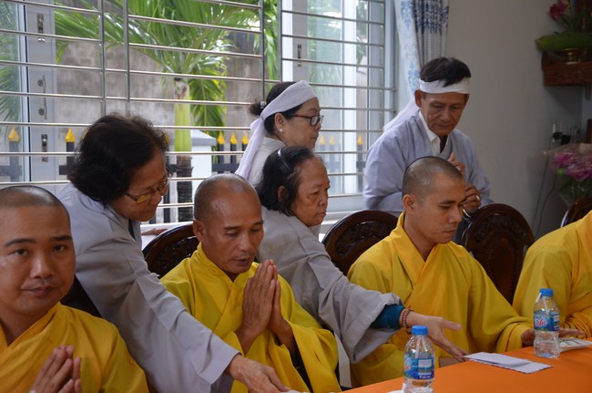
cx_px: 296
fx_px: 837
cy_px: 196
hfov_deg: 38.9
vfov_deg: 26.4
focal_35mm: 51
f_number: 4.2
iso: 640
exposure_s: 1/50
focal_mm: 34
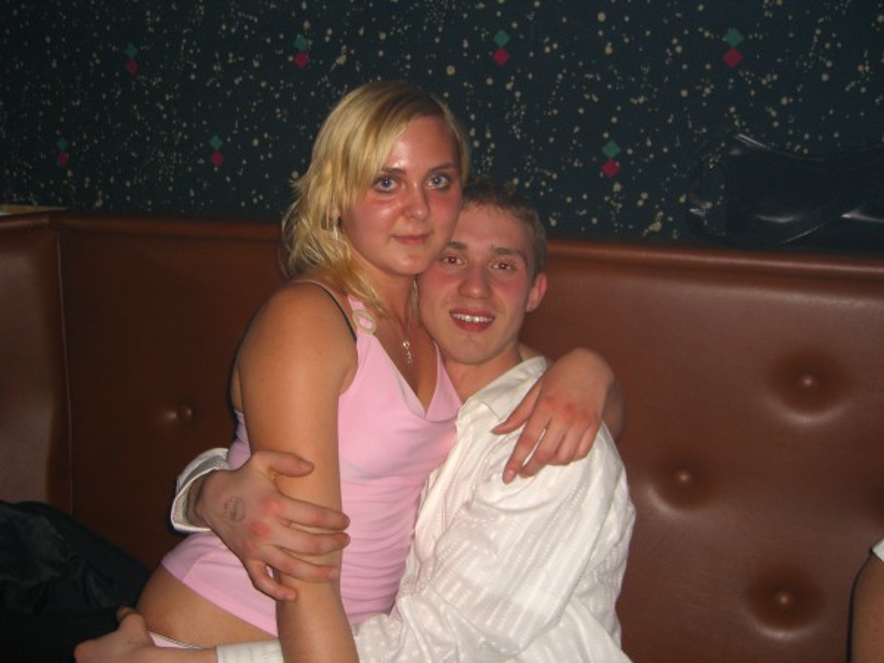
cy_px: 332
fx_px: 970
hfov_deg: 49.0
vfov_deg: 37.7
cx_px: 442
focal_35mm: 38
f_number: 2.8
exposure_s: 1/60
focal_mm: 7.9
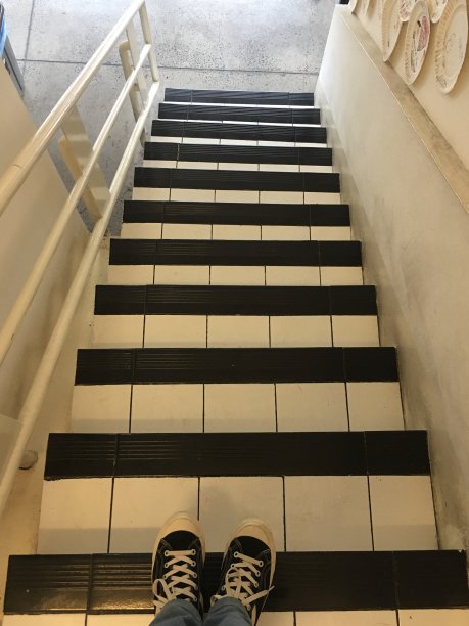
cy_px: 313
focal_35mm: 29
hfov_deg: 48.2
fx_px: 524
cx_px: 234
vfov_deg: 61.7
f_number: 2.2
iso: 160
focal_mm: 4.15
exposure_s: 1/33
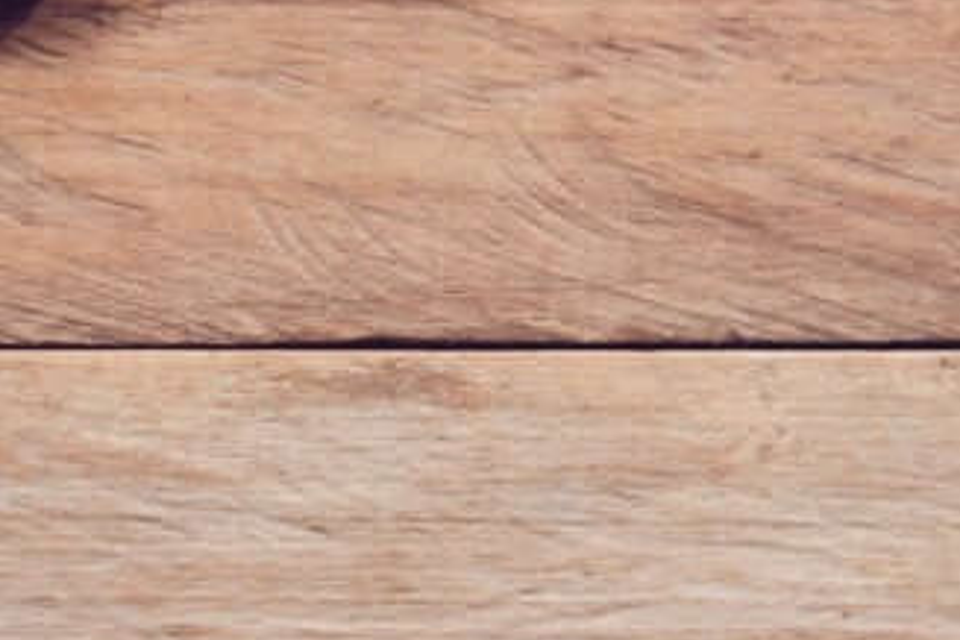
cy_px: -223
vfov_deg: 7.2
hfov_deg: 10.9
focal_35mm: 188
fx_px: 5013
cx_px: 373
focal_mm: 60
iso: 100
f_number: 8
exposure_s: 1/6
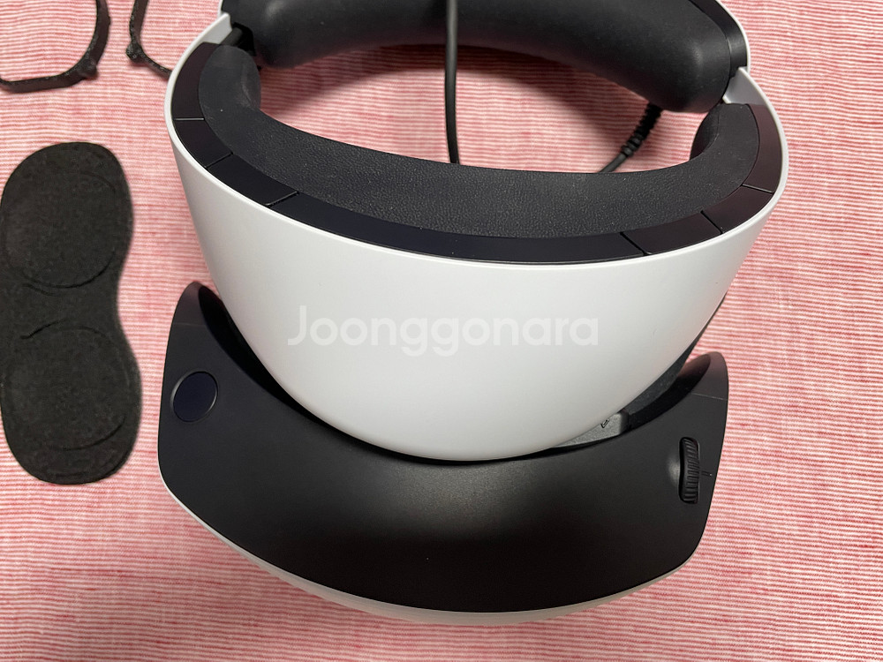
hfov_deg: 67.3
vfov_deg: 53.1
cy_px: 331
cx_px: 442
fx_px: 663
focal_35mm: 26
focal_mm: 4.2
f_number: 1.6
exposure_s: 1/60
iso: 100
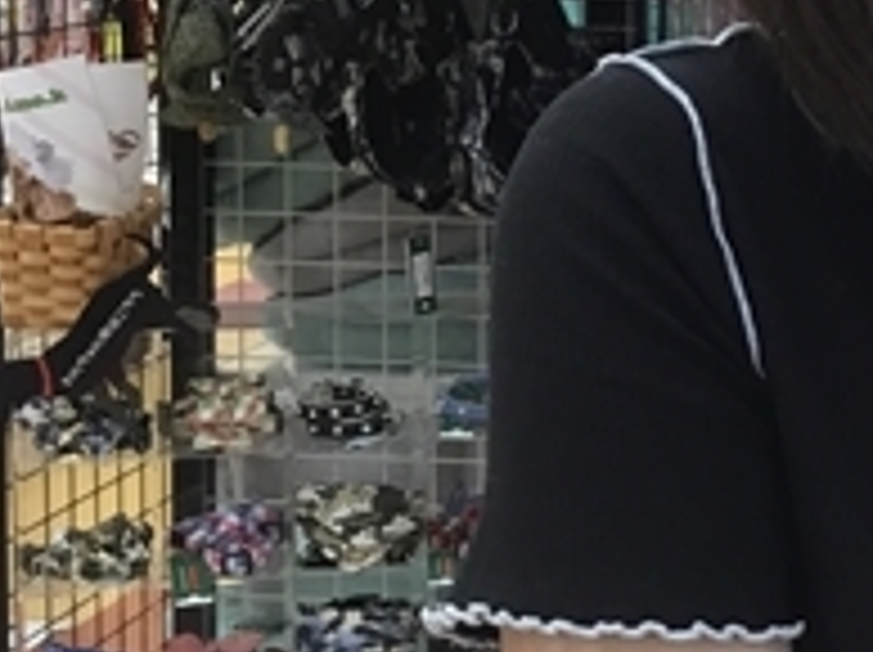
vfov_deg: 15.2
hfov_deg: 19.4
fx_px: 2418
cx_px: 1017
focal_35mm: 96
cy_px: 94
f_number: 2.4
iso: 50
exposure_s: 1/30
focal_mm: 3.3
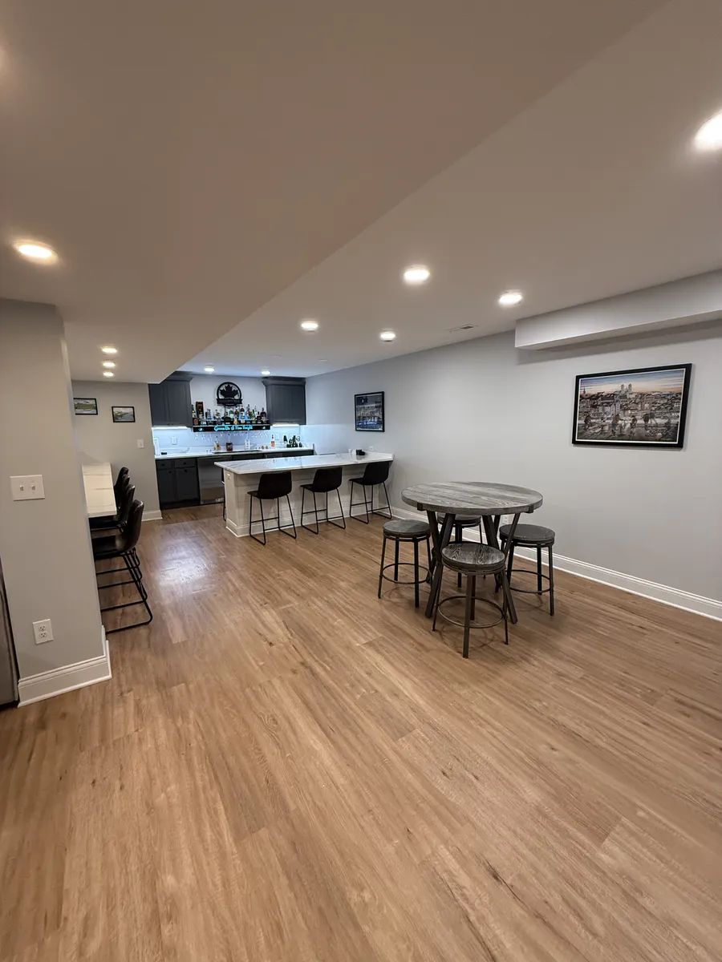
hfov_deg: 85.7
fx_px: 389
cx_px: 361
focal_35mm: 14
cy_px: 481
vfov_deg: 102.1
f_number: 2.2
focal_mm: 2.22
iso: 320
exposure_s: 1/120
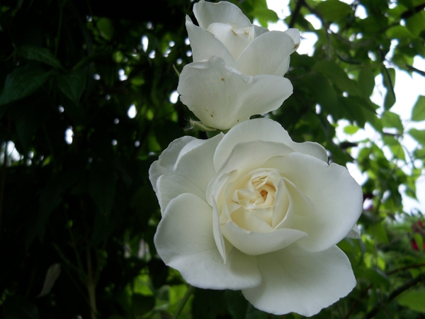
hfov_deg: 50.1
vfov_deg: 38.7
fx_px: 454
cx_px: 212
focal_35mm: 37
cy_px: 160
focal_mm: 7.9
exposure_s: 1/30
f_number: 3.1
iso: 64
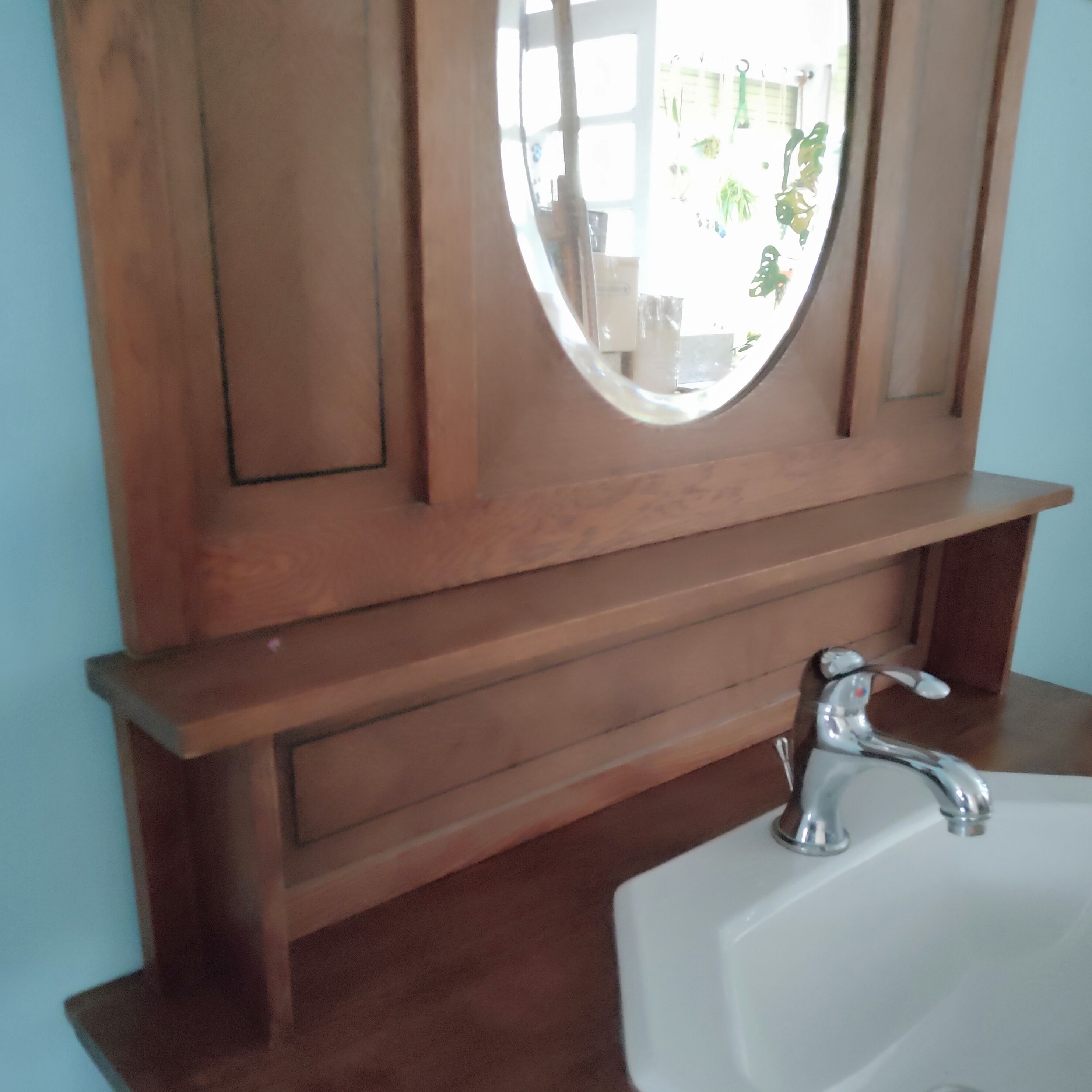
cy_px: 640
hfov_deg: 52.5
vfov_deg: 52.3
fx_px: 1106
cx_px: 548
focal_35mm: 31
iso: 6987
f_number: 1.79
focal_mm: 4.74
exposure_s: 1/14
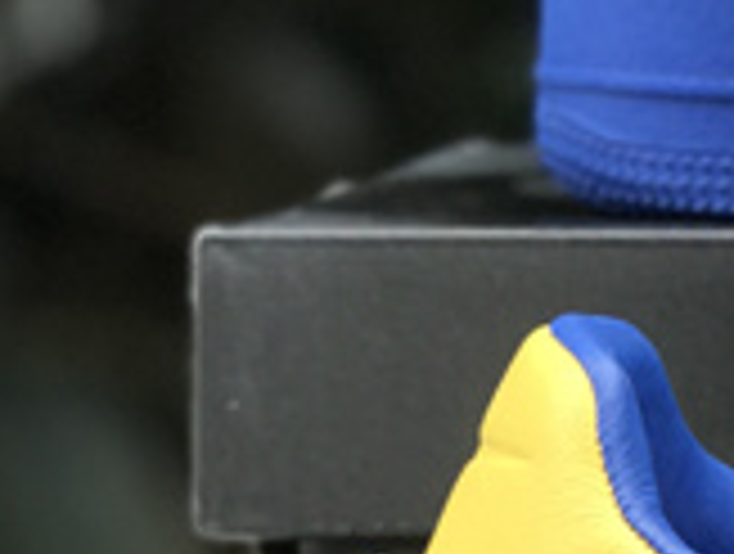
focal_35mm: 258
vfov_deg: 5.8
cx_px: 1473
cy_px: 155
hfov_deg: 7.4
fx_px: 5483
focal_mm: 6.6
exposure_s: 1/50
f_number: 2.8
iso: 25
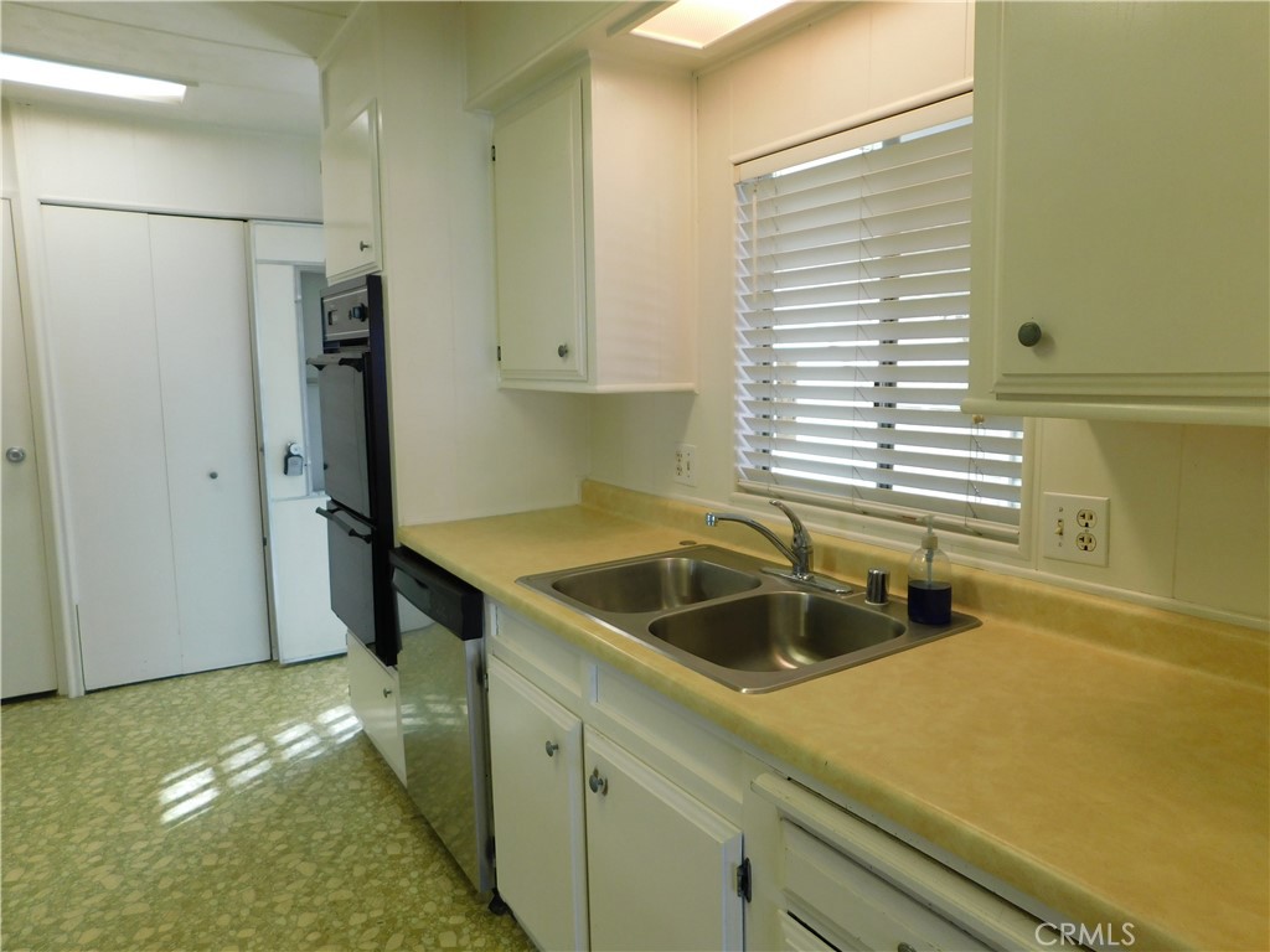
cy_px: 476
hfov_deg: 73.9
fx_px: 844
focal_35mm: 23
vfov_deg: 58.9
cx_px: 635
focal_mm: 4
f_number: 3
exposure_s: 1/40
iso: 125
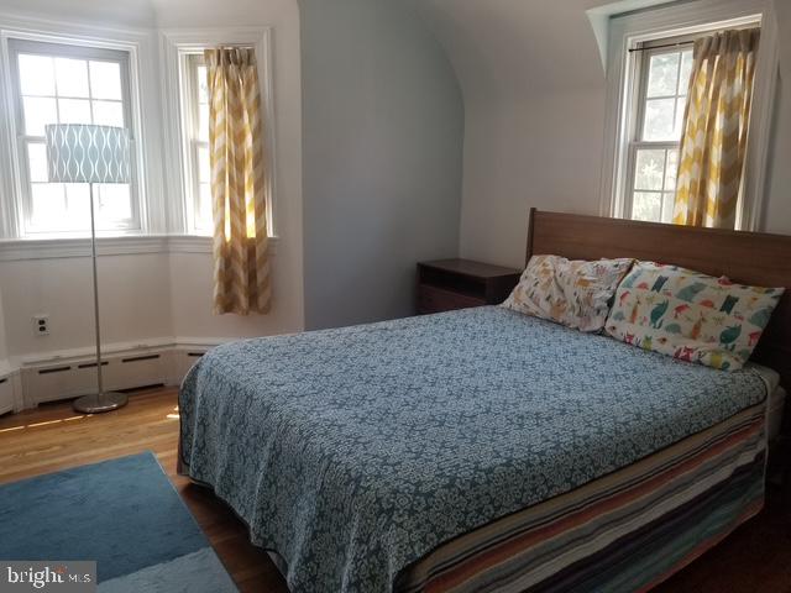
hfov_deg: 67.3
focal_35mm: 26
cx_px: 396
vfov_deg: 53.1
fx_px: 594
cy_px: 296
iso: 80
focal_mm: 4.25
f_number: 1.7
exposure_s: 1/50
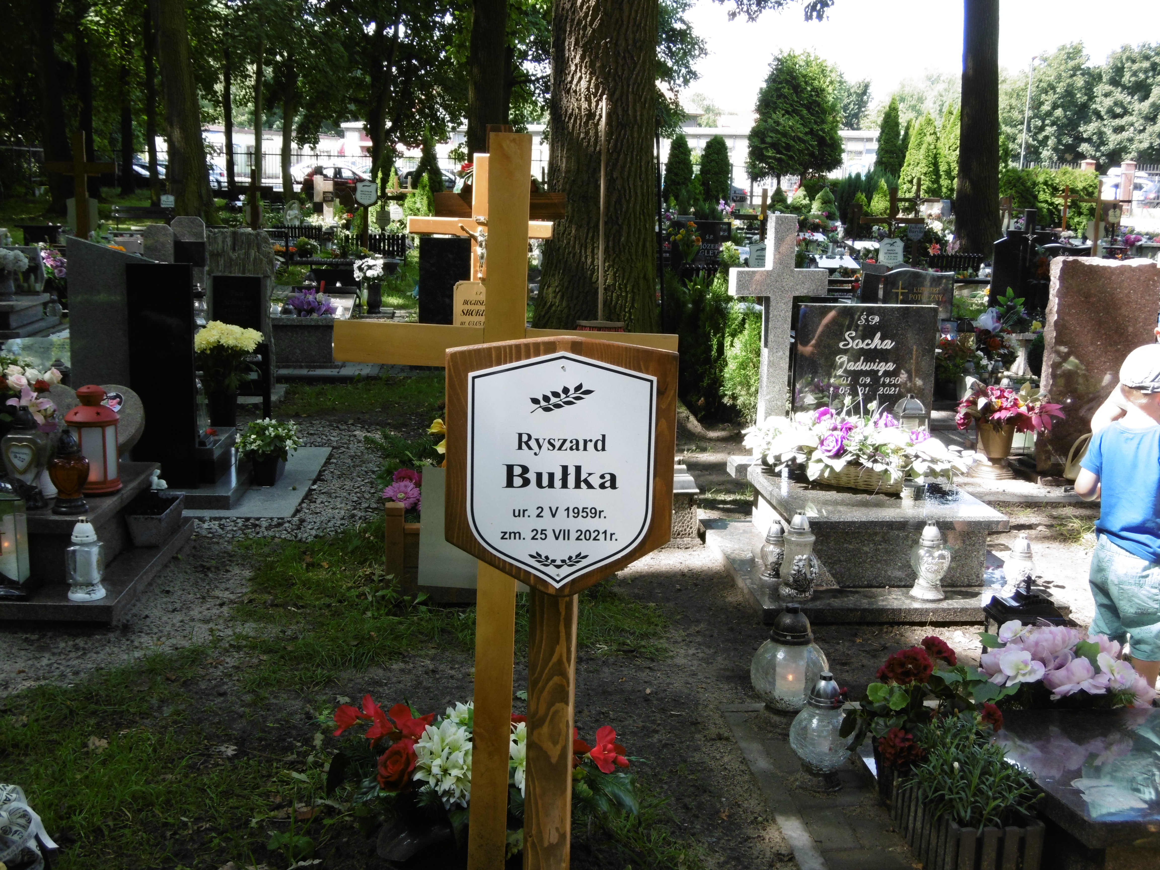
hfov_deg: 43.9
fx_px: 1441
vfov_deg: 33.6
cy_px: 435
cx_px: 580
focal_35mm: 43
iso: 100
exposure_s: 1/100
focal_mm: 7.7
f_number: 3.8
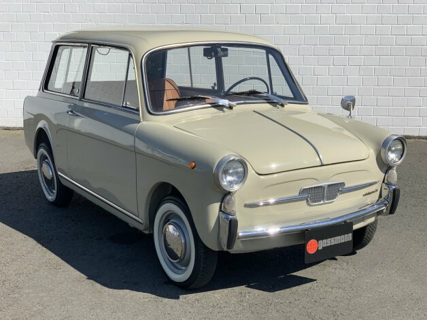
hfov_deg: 36.2
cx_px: 212
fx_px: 654
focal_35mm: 53
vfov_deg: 27.5
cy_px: 161
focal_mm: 6
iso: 16
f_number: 2.4
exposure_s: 1/1546
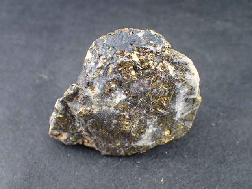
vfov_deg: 29.7
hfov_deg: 38.9
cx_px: 126
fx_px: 357
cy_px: 94
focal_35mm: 49
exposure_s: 1/200
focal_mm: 8.99
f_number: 3.2
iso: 400
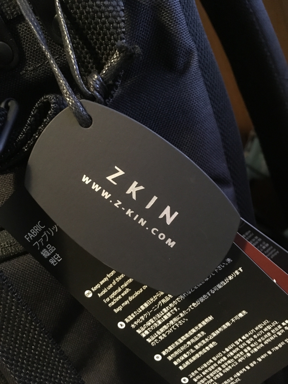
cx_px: 144
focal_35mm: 29
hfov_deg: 48.2
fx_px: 322
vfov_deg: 61.7
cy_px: 192
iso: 640
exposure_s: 1/15
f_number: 2.2
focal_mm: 4.15
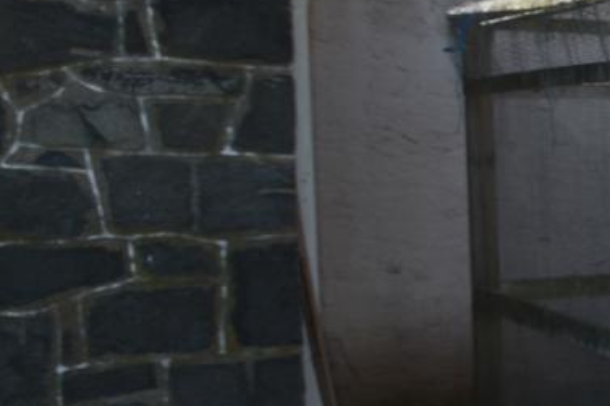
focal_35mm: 90
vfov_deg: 15.2
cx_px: 1385
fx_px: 1519
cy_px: 226
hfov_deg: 15.3
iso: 100
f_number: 9
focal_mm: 11
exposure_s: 1/200
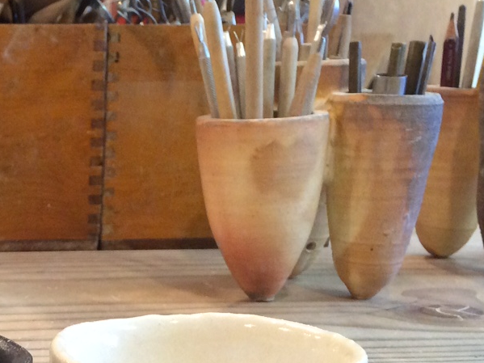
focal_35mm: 79
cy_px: 329
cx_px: -55
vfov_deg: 18.3
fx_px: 1104
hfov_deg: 23.2
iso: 200
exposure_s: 1/33
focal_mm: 4.15
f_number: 2.2
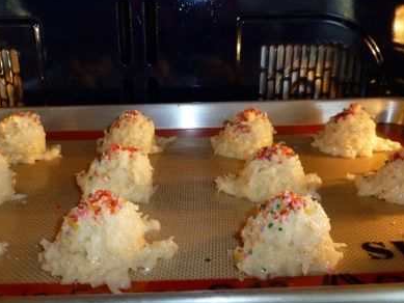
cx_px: 178
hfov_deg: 50.0
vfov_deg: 38.5
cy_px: 181
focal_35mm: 37
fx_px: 432
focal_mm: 5.4
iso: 320
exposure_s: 1/60
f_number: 3.6
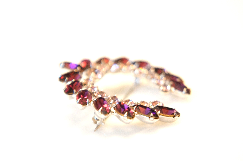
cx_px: 122
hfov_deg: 24.7
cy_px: 80
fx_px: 556
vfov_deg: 16.5
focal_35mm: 82
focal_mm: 55
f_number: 5.6
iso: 3200
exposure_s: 1/15
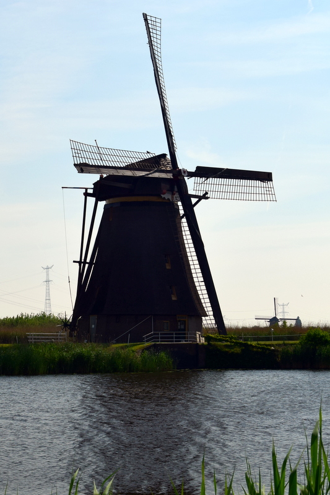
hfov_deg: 29.9
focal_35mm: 45
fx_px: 619
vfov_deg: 43.6
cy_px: 248
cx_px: 165
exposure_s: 1/250
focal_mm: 30
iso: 125
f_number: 10
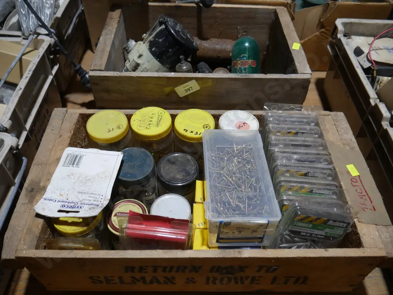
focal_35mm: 28
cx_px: 196
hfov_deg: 63.4
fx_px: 318
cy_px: 148
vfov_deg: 49.8
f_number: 3.5
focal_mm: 14
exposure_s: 1/80
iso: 200
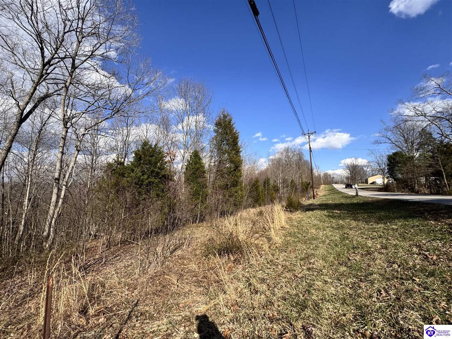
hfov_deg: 102.1
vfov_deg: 85.7
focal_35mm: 14
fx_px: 183
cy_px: 170
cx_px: 226
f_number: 2.2
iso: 50
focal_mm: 2.22
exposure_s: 1/1976
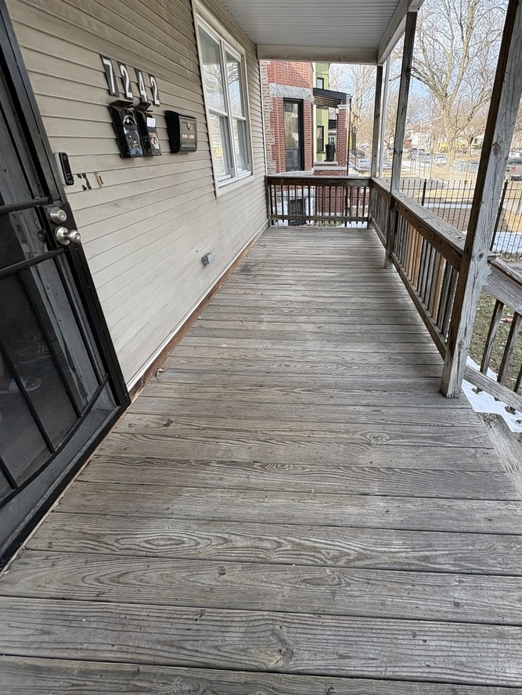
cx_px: 315
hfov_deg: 73.9
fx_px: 342
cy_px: 302
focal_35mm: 17
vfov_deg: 90.5
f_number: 2.2
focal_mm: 2.22
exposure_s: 1/371
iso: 64
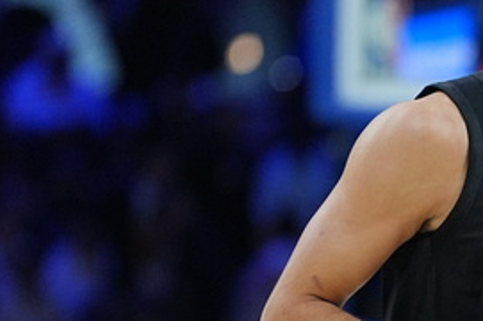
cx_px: 592
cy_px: 292
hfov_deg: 2.7
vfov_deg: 1.8
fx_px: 10144
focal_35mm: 757
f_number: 2.8
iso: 2500
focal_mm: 200
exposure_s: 1/2000
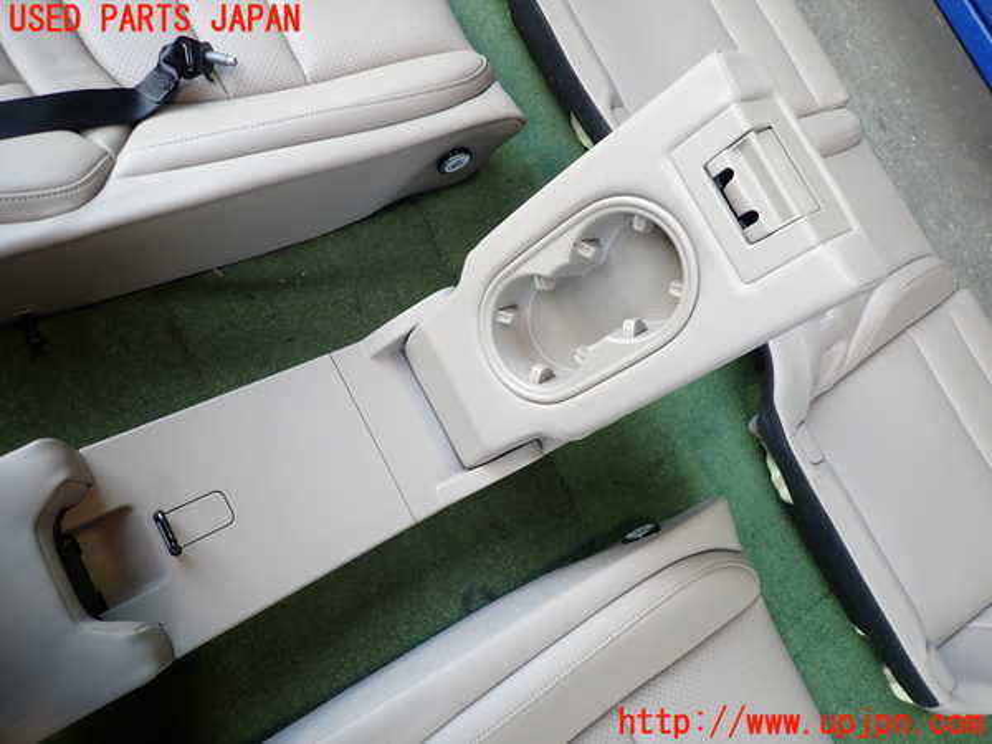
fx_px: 716
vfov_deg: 54.9
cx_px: 496
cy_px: 372
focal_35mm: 25
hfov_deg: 69.4
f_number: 2
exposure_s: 1/125
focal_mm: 4.5
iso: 200
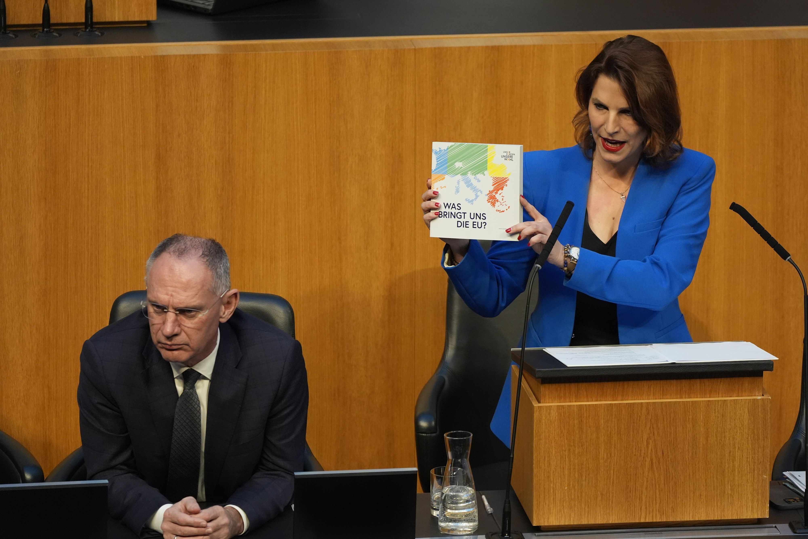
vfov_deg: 4.7
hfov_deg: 7.0
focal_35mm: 294
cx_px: 404
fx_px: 6598
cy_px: 270
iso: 4000
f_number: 5.6
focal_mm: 294
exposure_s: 1/320
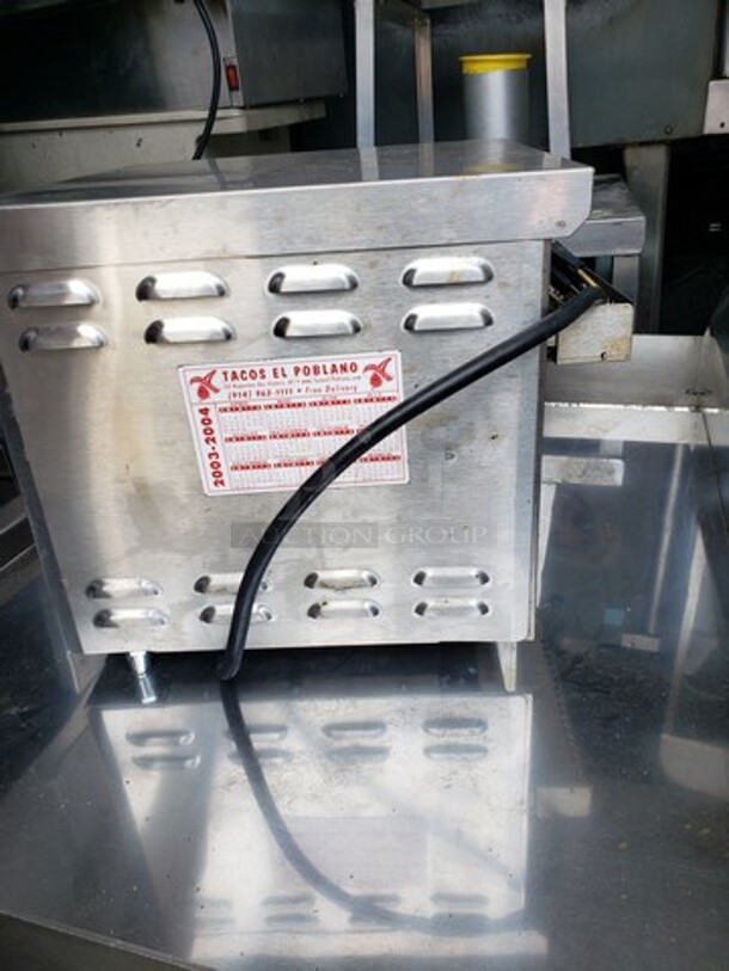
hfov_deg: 53.1
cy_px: 486
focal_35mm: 26
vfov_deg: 67.3
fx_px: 730
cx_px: 364
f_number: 2.4
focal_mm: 4.3
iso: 50
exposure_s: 1/240
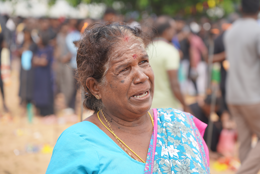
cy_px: 87
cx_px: 130
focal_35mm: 83
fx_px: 599
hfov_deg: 24.5
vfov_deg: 16.5
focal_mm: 83
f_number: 4.5
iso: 100
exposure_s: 1/400
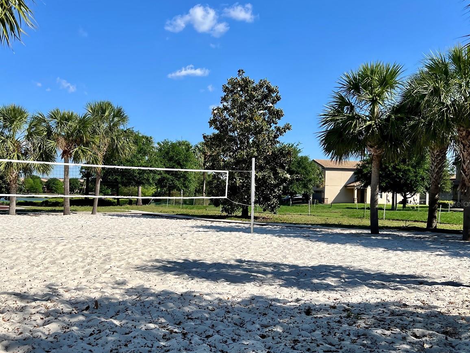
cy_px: 203
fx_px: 489
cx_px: 163
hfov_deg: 50.6
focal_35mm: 36
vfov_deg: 39.6
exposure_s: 1/6579
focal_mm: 5.7
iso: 50
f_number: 1.5
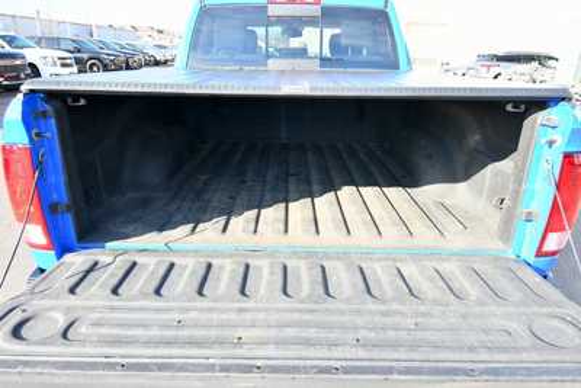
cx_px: 290
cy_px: 194
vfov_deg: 57.3
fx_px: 355
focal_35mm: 22
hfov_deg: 78.6
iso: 400
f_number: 5.3
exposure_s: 1/250
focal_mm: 15
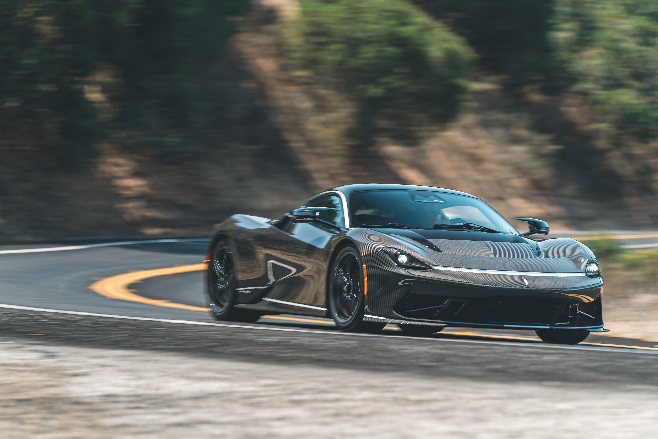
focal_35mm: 154
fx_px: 2815
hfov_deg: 13.3
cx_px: 329
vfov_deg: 8.9
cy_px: 220
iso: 50
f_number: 4.5
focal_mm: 154
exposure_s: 1/80
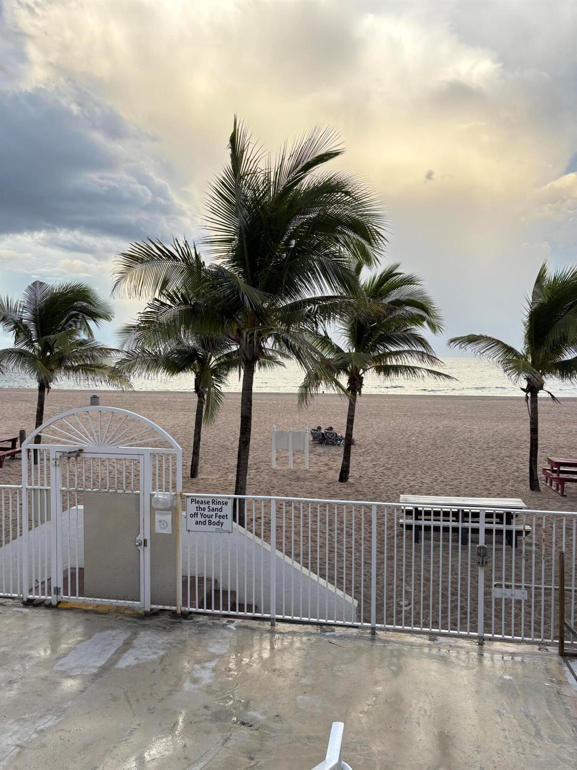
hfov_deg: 53.1
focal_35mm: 26
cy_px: 385
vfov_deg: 67.3
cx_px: 288
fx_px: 578
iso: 50
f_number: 1.6
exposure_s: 1/641
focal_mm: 5.96
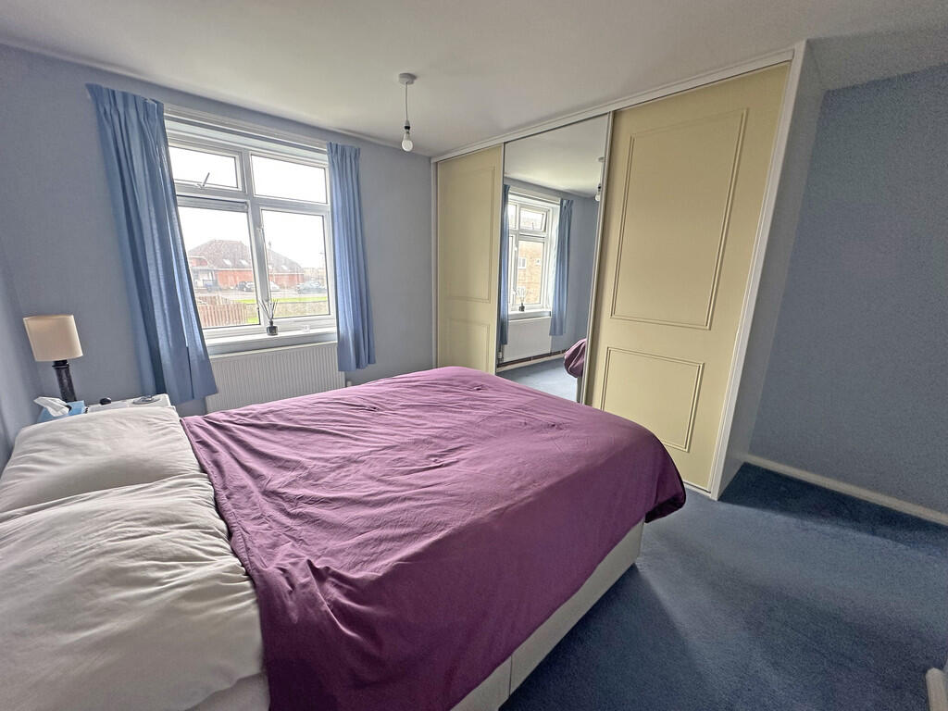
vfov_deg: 85.7
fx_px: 383
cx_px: 474
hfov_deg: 102.1
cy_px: 356
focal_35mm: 14
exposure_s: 1/99
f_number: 2.2
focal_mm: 2.22
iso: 160
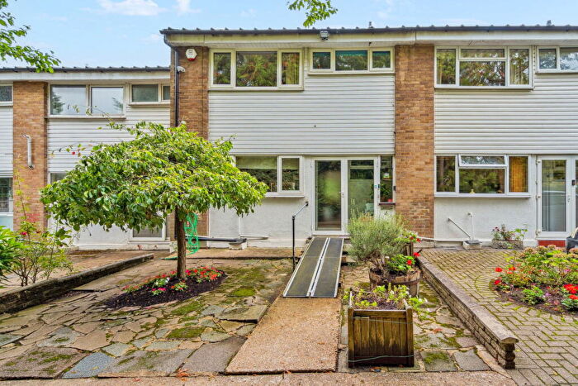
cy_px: 193
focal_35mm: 16
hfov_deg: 96.7
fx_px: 257
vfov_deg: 73.8
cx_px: 289
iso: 320
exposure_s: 1/50
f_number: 5.6
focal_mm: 16
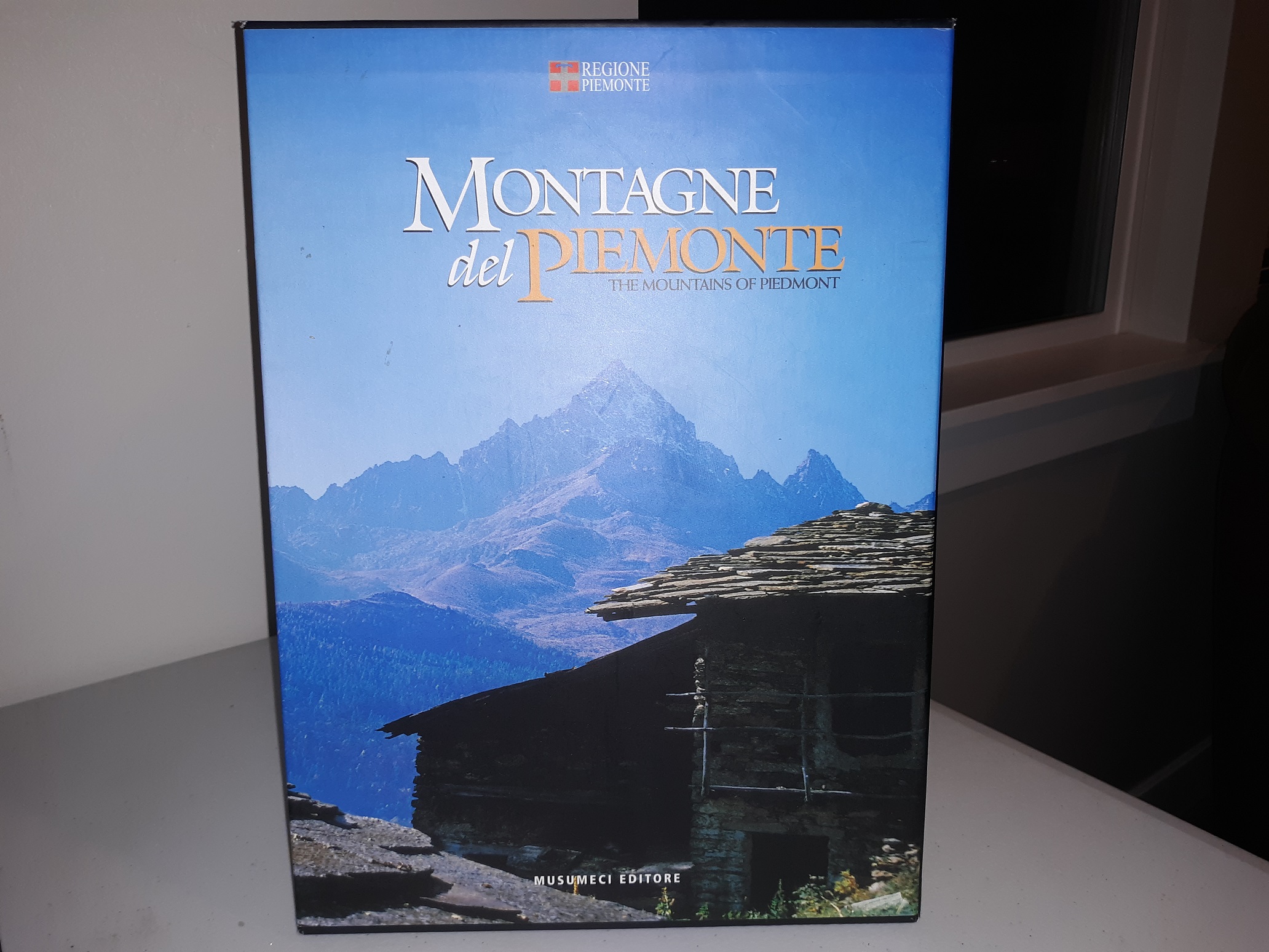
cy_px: 476
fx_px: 1026
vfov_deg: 49.7
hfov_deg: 63.4
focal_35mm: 28
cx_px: 634
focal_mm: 3.7
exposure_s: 1/60
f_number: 1.7
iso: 50
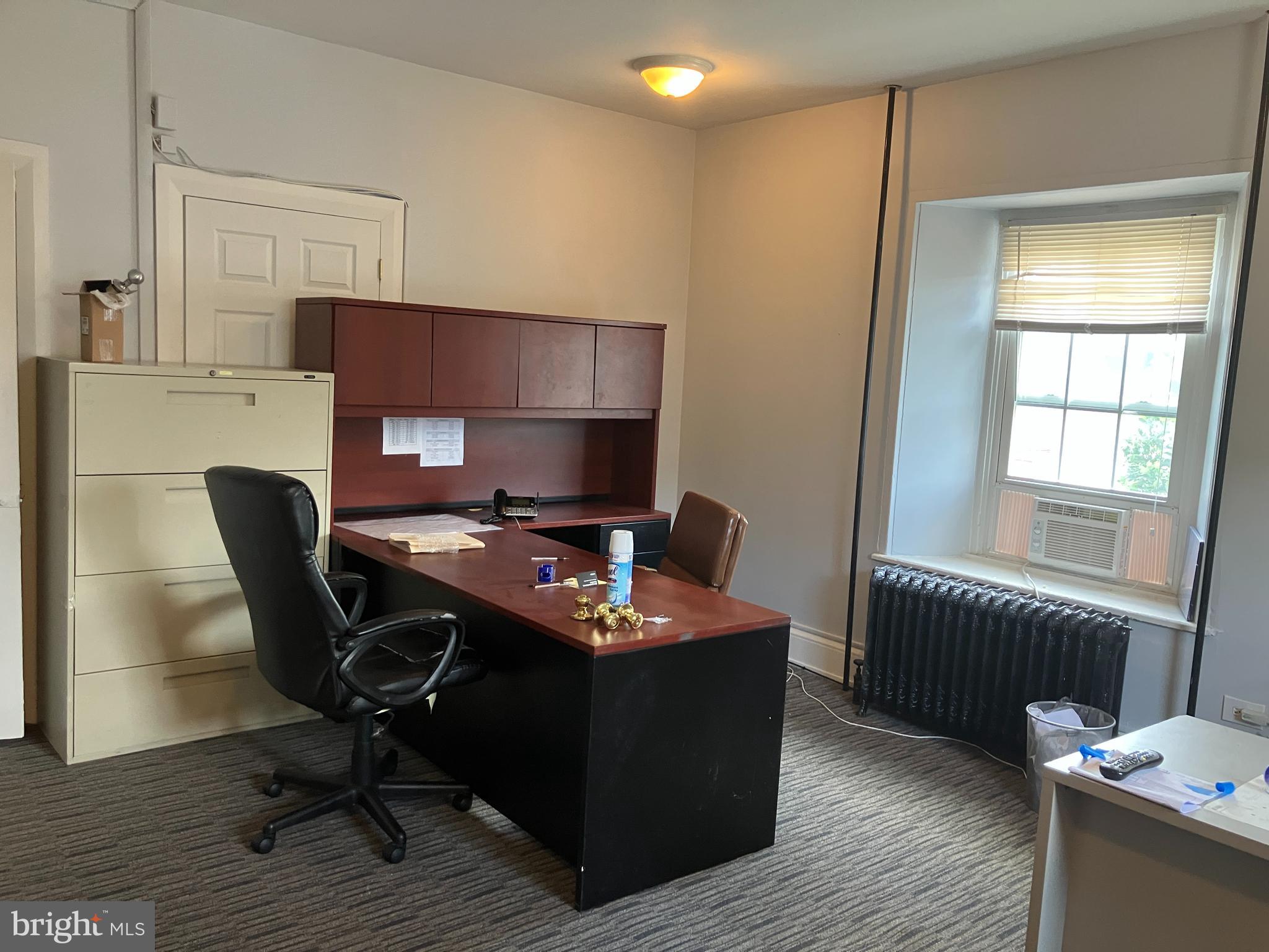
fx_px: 1026
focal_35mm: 28
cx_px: 634
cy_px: 476
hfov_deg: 63.4
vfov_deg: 49.7
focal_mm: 3.99
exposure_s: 1/60
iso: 160
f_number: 1.8
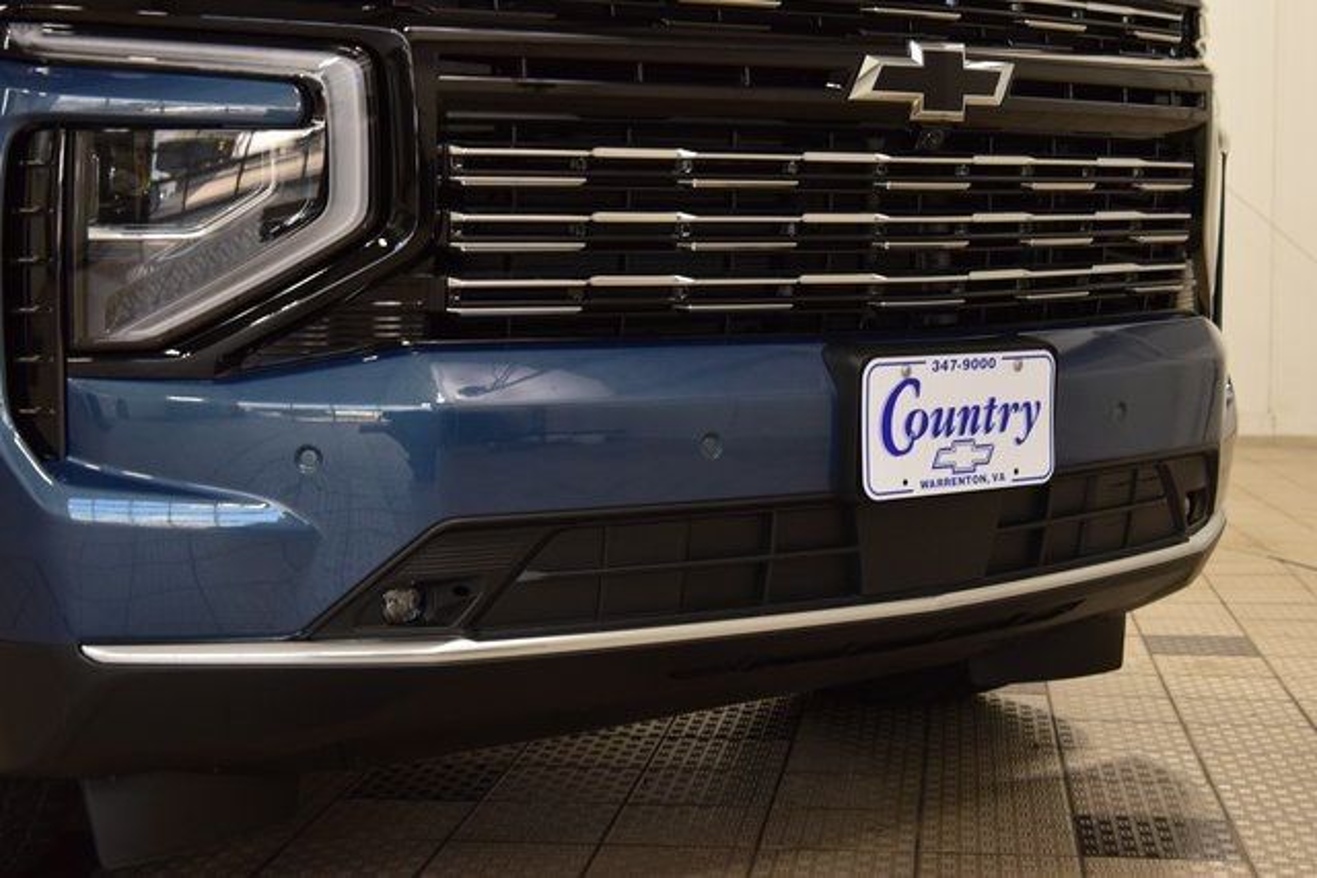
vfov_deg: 22.6
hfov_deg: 33.4
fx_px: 2195
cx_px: 658
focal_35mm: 60
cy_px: 439
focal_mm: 40
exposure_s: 1/60
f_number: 7.1
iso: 1600
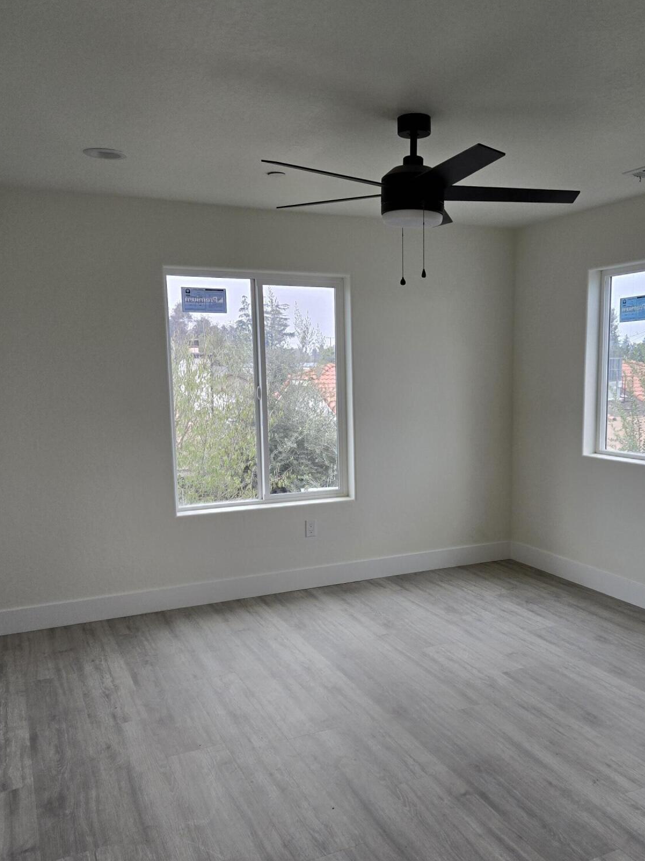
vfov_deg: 58.2
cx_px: 400
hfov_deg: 45.1
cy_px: 480
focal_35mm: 31
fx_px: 770
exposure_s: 1/120
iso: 64
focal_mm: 5.4
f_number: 1.8
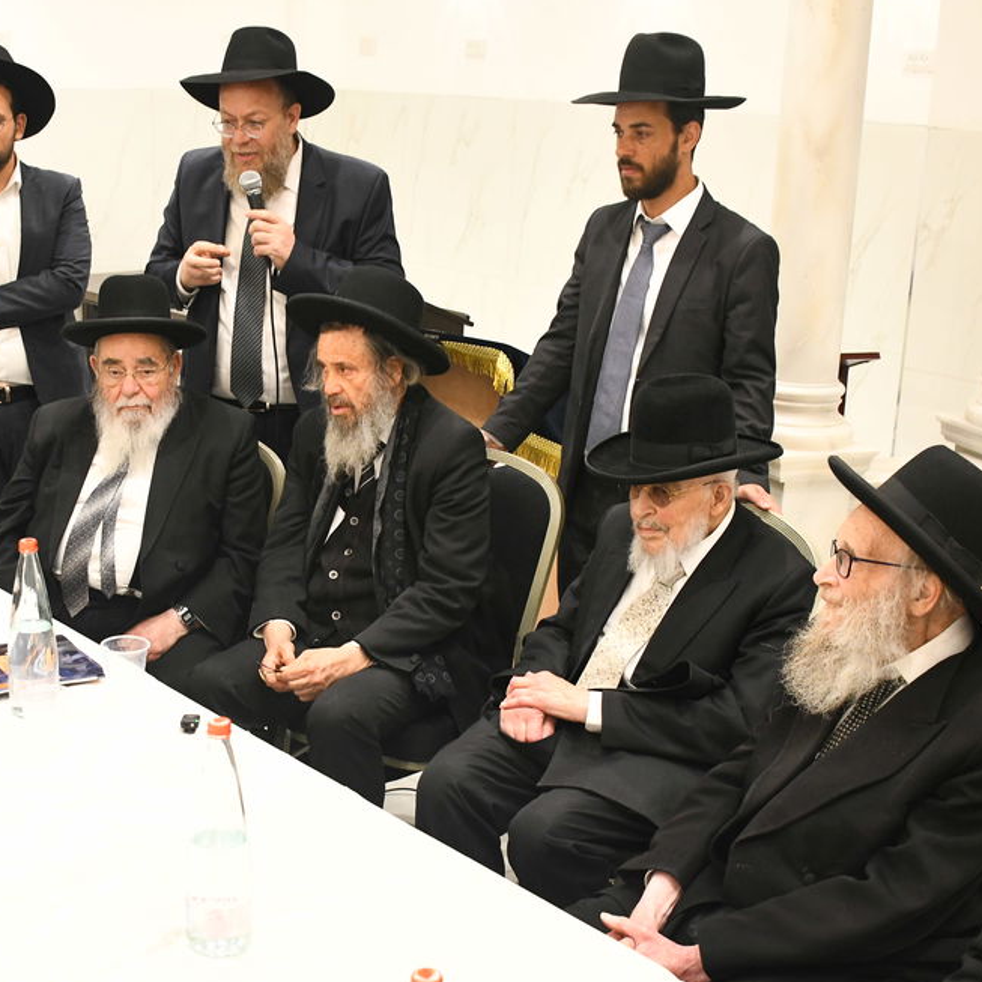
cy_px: 575
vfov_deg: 33.3
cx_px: 332
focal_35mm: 51
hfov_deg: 33.1
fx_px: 1637
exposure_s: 1/200
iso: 2500
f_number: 5.6
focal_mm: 28
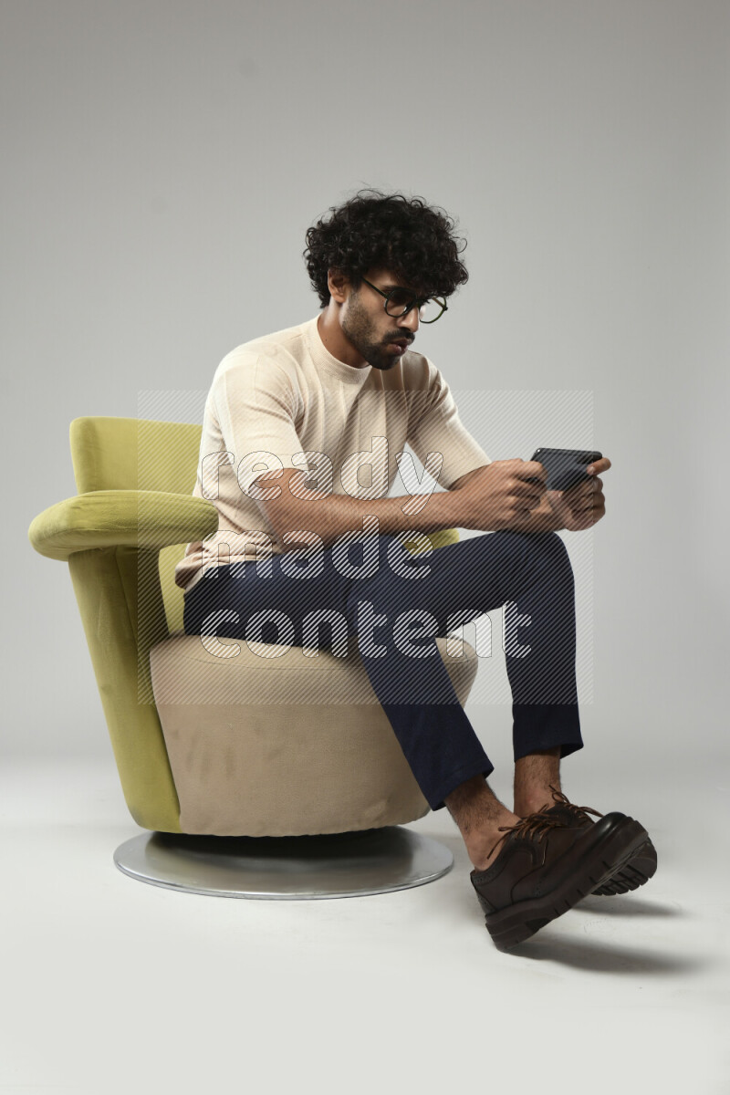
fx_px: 1217
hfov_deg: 33.4
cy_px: 548
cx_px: 365
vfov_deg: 48.5
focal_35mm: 40
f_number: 5.6
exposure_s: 1/125
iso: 400
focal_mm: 40
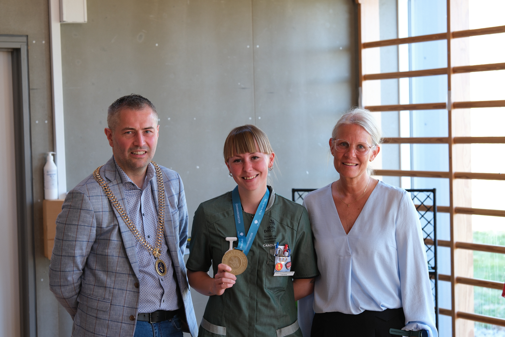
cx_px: 252
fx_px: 1178
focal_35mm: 84
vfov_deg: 16.3
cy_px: 168
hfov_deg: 24.2
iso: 125
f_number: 3.2
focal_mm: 56
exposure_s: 1/25
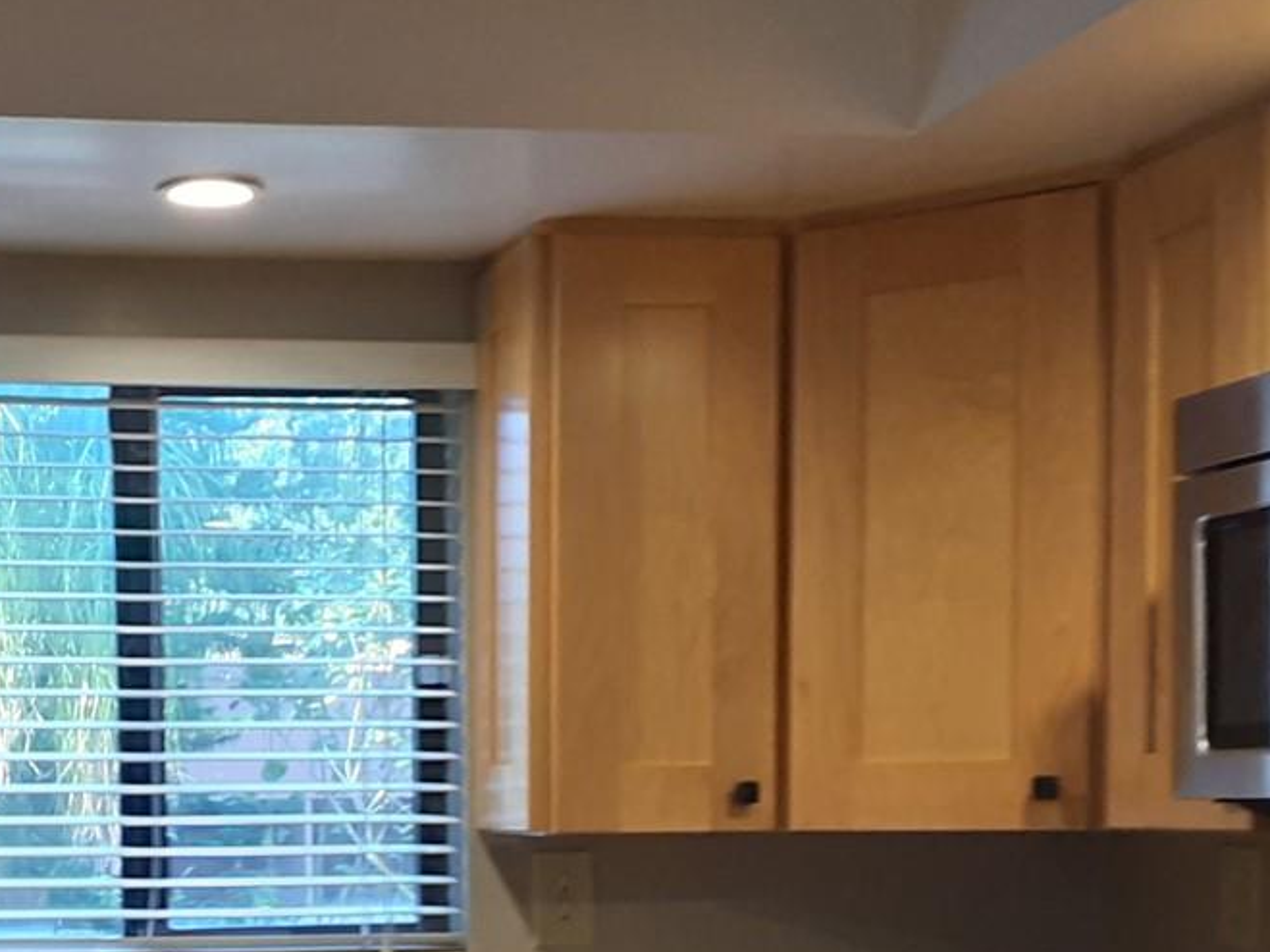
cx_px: 131
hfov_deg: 27.5
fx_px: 2494
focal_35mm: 68
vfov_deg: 20.9
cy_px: 960
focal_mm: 2.9
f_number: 1.9
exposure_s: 1/40
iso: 100
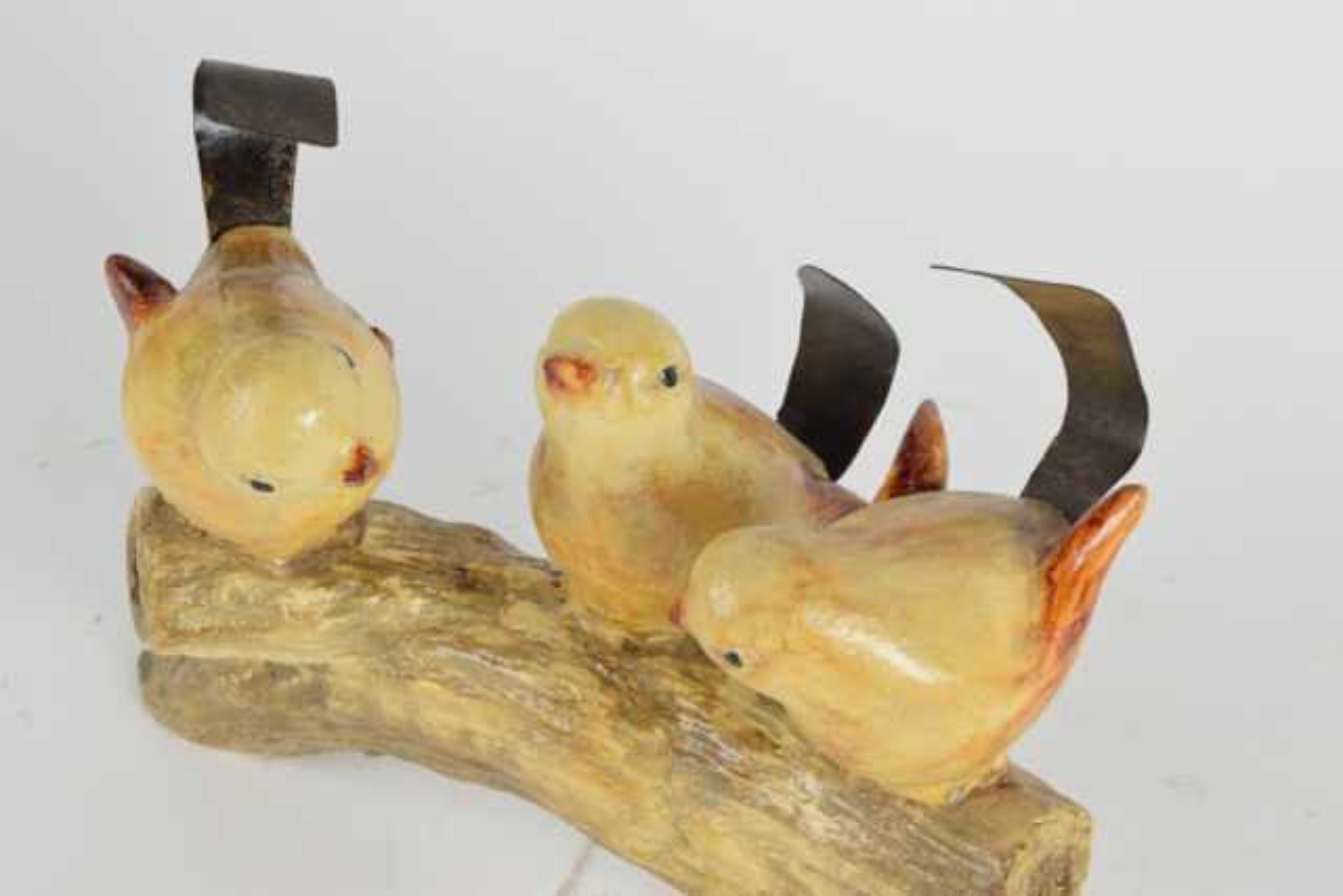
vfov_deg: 16.6
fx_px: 3078
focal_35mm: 82
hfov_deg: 24.6
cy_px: 448
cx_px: 672
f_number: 10
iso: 800
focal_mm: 55
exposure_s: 1/125
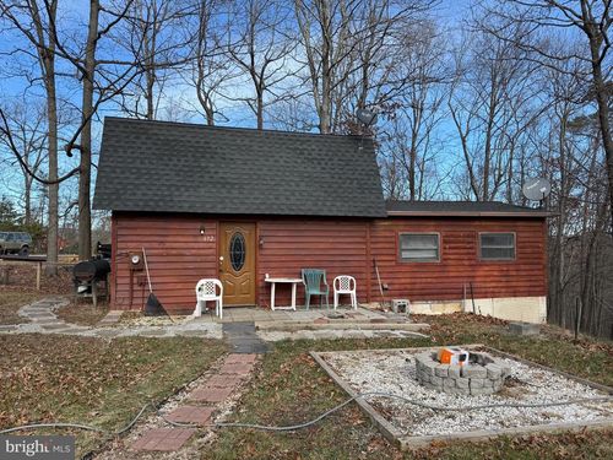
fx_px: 425
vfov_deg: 56.8
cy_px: 230
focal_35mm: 24
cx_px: 306
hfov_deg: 71.6
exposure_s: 1/1653
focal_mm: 6.76
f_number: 1.78
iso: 80
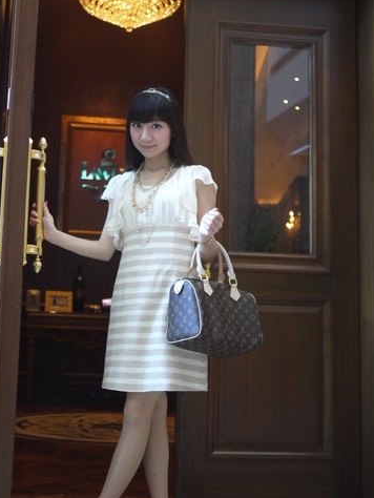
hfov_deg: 27.0
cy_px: 224
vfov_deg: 35.5
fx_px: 777
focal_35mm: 54
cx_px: 137
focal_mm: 20
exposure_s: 1/60
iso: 320
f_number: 1.7
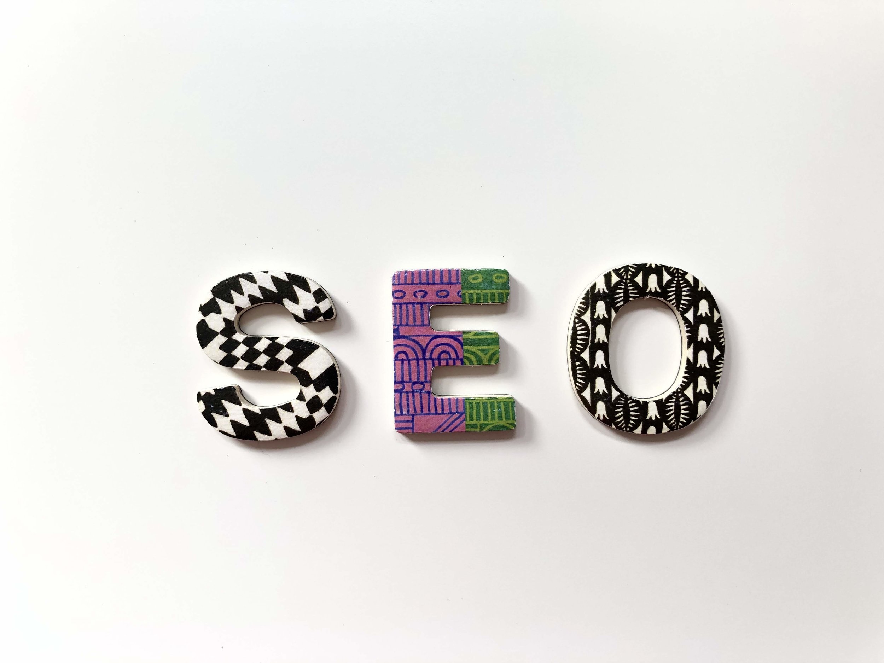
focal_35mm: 28
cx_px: 442
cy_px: 332
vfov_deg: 49.7
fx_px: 715
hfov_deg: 63.4
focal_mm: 4
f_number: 1.8
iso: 40
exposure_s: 1/120
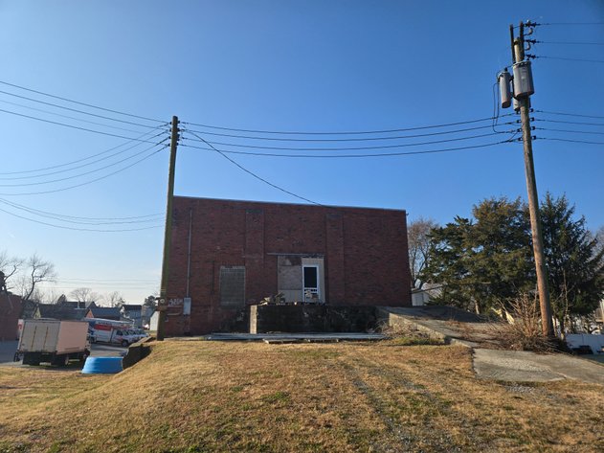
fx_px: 401
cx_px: 302
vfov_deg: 58.9
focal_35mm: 23
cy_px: 226
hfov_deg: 73.9
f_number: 1.8
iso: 25
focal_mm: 5.4
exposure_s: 1/1723
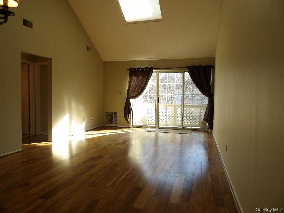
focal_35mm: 24
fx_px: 197
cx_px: 142
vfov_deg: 56.8
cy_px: 106
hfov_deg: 71.6
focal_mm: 4.3
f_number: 2.8
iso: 200
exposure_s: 1/250
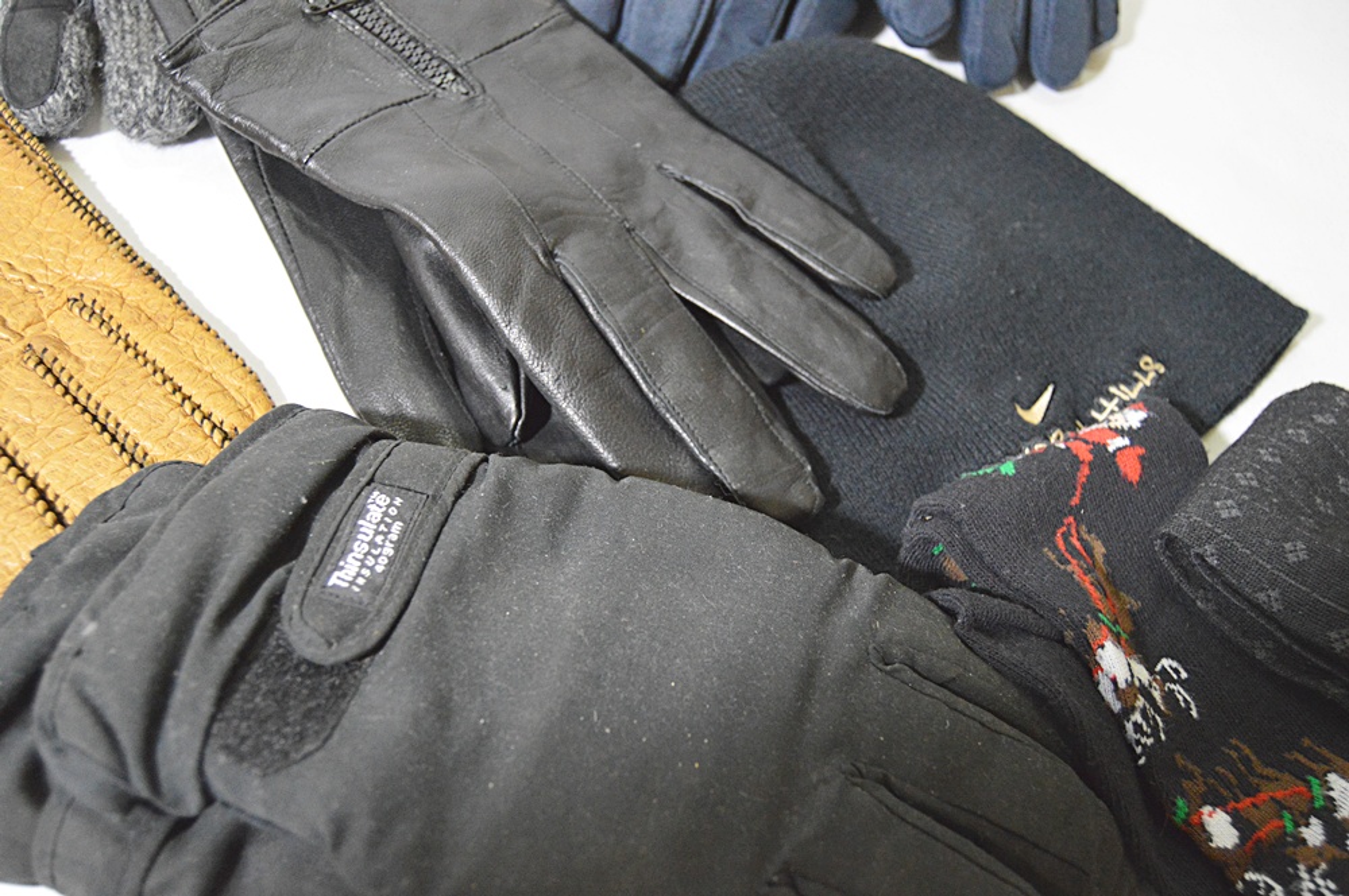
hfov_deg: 57.3
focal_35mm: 33
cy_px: 448
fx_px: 1236
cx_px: 674
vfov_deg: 39.9
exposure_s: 1/50
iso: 3200
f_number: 3.5
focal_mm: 22
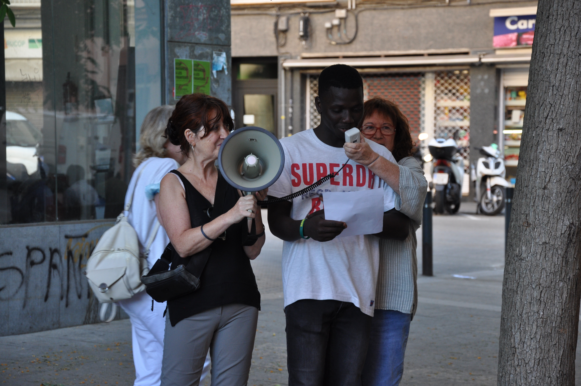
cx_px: 290
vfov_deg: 13.0
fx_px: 1693
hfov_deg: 19.5
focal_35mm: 105
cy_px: 193
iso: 500
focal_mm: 70
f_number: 5.3
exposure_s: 1/60
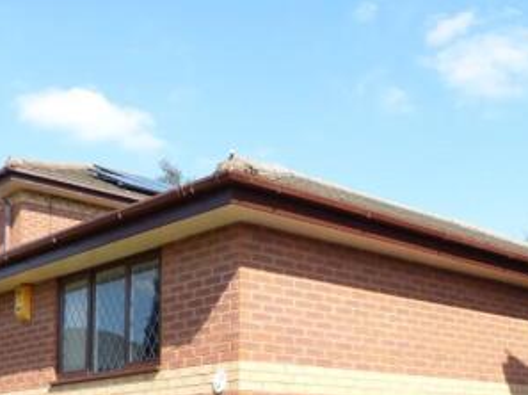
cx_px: 387
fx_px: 868
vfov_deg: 25.1
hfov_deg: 33.2
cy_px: 330
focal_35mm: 57
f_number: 3.2
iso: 100
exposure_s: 1/500
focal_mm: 5.1
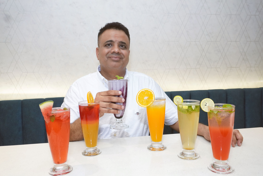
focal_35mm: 32
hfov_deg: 59.5
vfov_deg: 41.7
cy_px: 88
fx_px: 230
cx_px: 132
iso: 2000
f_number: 5.6
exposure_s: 1/160
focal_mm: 21
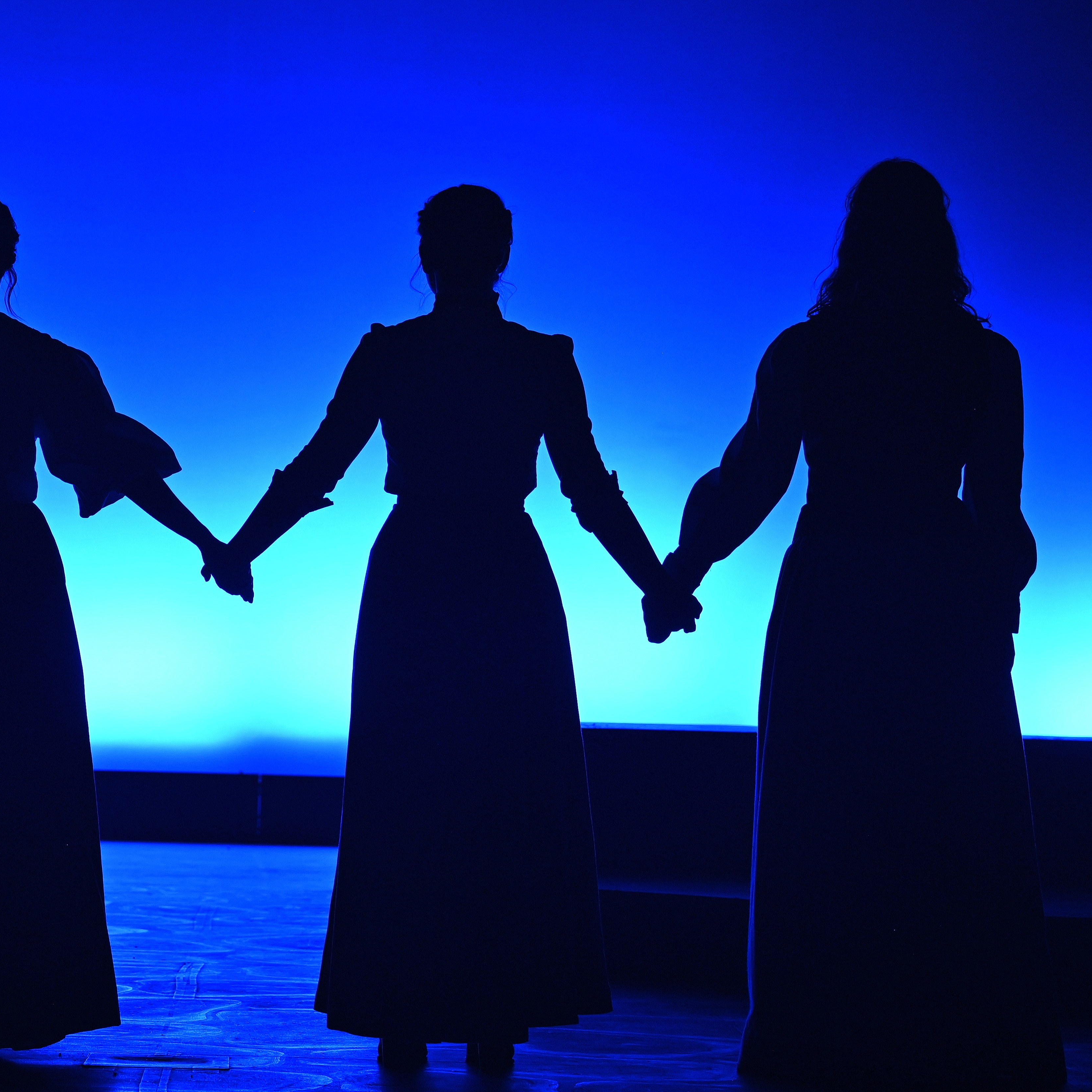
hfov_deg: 16.2
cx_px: 308
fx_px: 3819
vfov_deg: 16.3
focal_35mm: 107
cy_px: 663
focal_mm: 69
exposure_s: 1/100
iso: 1600
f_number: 4.5
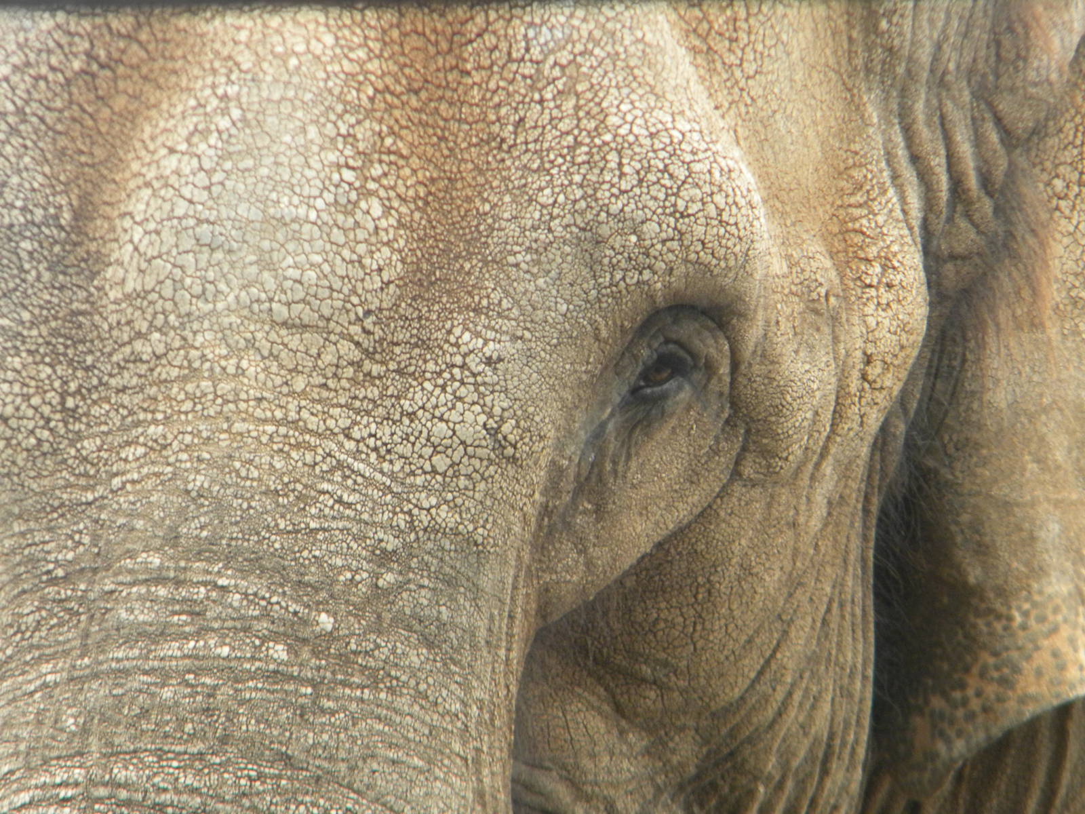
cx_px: 542
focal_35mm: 414
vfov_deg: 3.6
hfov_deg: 4.8
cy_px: 407
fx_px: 12976
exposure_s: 1/125
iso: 252
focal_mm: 75
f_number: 5.4
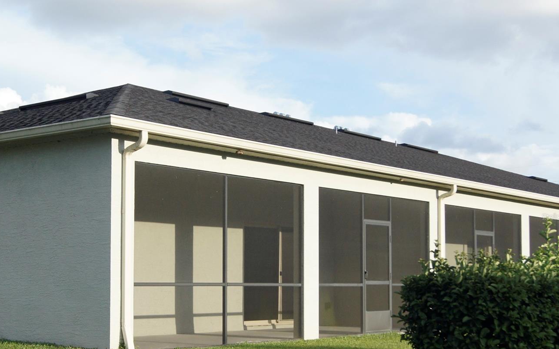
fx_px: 868
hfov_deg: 35.6
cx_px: 233
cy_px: 217
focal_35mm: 57
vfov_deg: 22.7
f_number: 5.6
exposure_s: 1/2000
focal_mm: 30
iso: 800
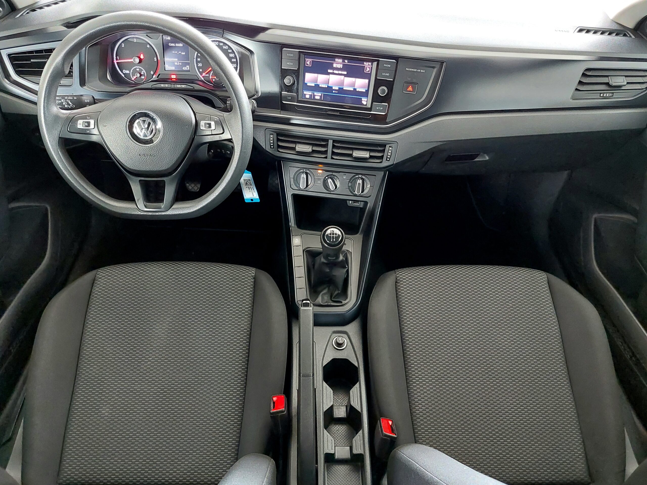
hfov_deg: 69.4
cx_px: 324
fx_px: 467
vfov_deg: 54.9
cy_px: 242
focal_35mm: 25
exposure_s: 1/24
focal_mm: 5.23
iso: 1000
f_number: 1.8
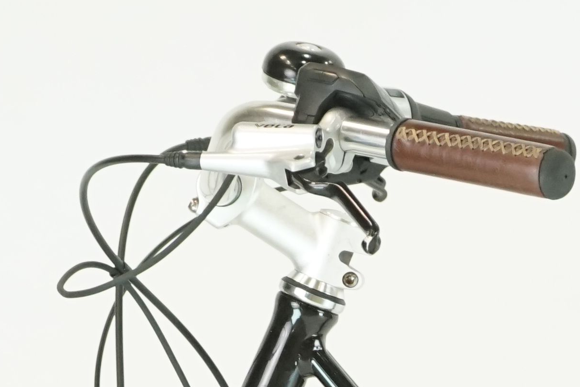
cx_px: 714
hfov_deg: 6.3
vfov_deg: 4.2
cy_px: 860
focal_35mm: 323
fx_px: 5204
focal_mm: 65
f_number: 5.6
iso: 2000
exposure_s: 1/200
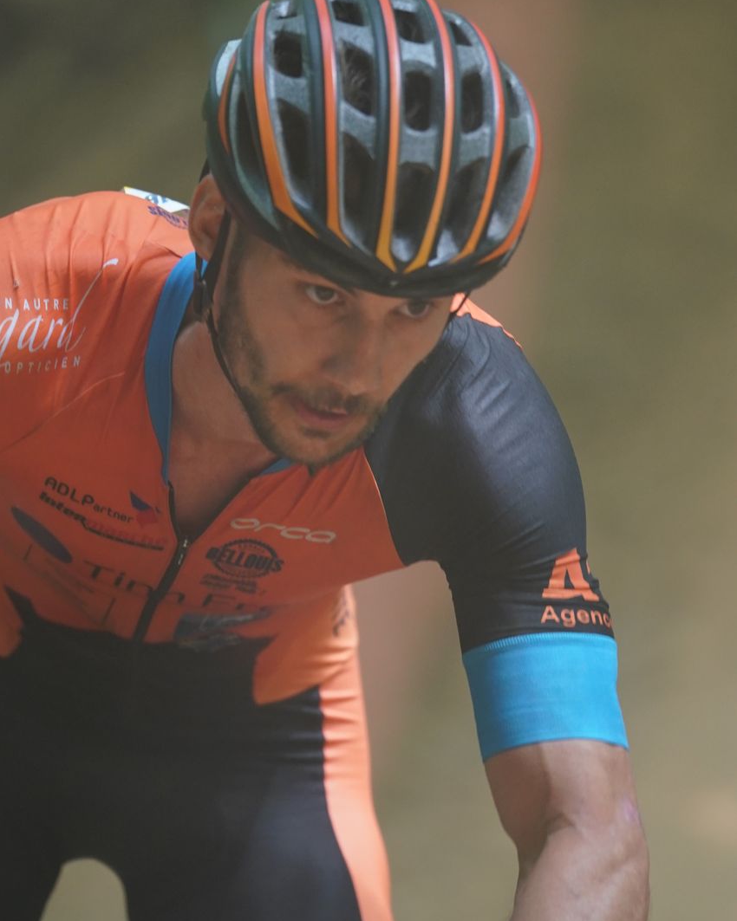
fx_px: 9246
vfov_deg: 5.7
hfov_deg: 4.6
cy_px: 466
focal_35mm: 339
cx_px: 369
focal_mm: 200
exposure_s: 1/500
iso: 1600
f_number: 2.8
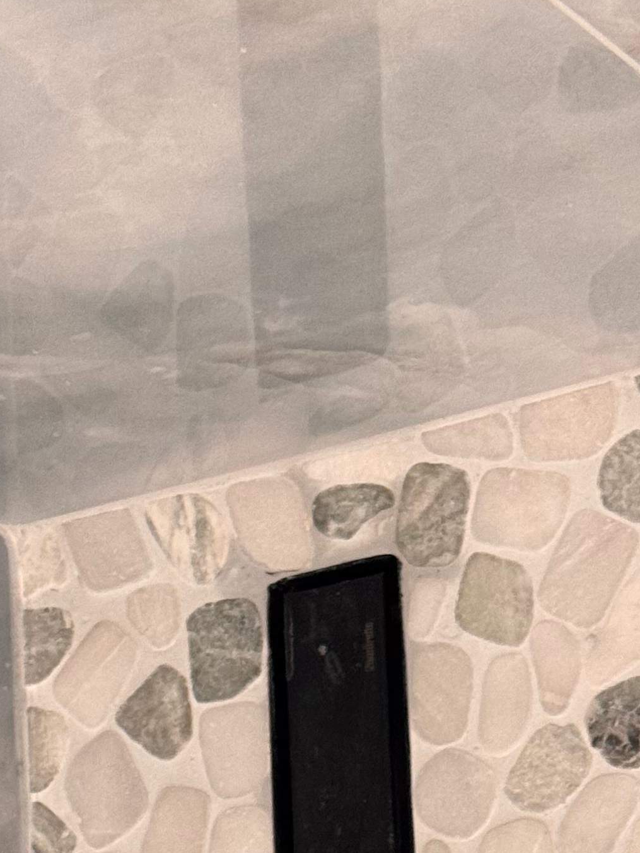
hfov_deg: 10.4
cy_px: 1203
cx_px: 233
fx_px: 3525
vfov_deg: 13.2
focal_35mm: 143
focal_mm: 6.76
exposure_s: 1/40
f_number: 1.78
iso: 250
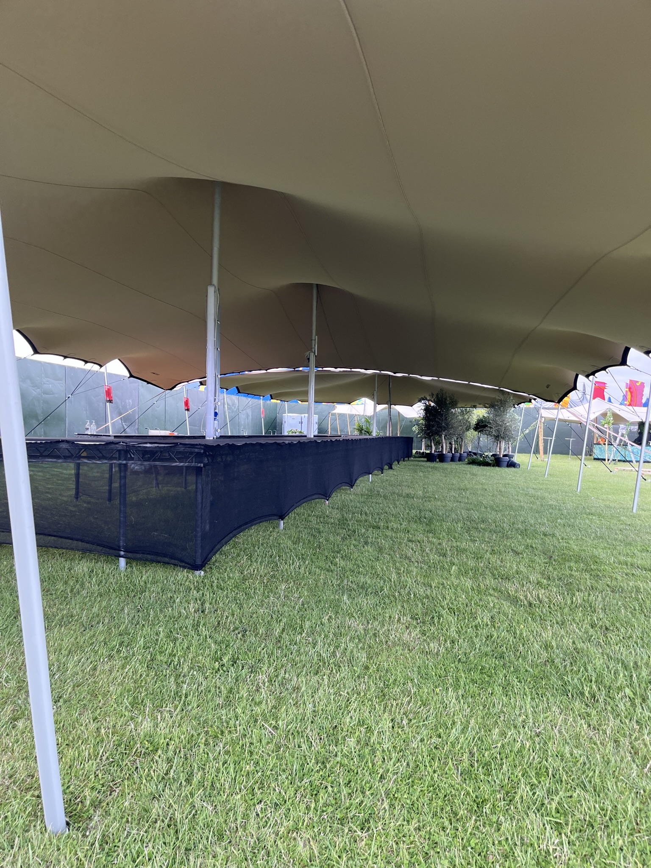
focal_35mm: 26
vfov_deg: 67.3
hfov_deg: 53.1
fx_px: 652
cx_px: 326
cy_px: 434
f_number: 1.6
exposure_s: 1/155
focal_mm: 5.1
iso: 64
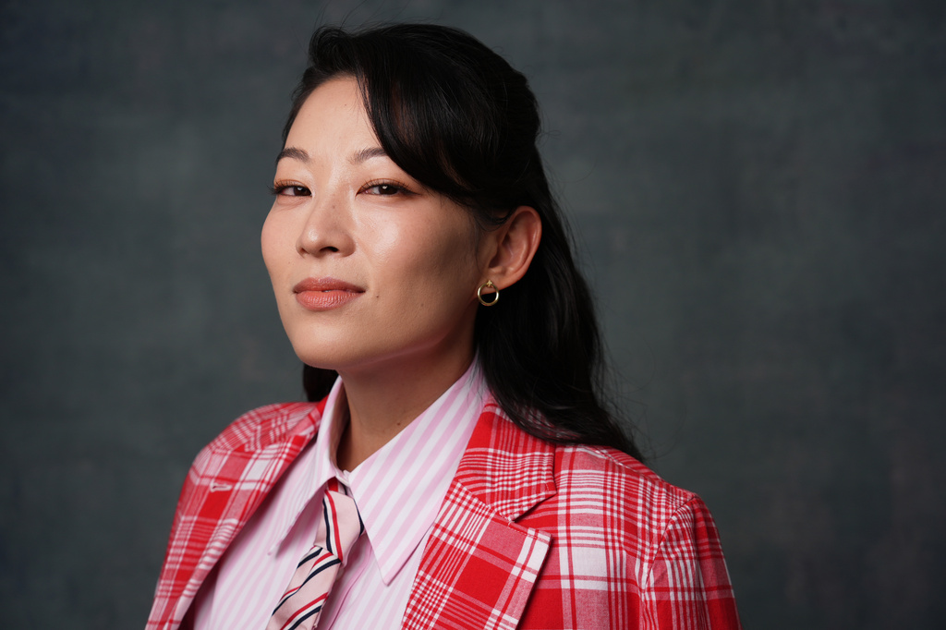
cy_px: 315
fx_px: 1944
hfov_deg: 27.4
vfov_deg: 18.4
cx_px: 473
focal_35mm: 74
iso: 200
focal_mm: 74
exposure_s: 1/250
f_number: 5
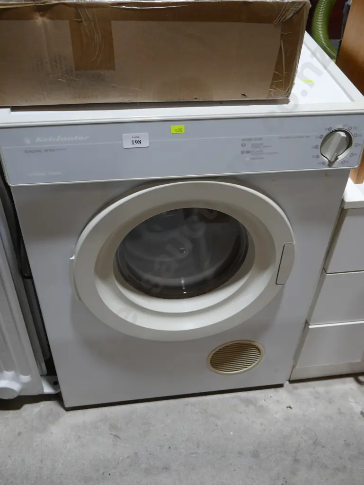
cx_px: 182
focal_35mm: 36
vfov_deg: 51.3
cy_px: 242
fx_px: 504
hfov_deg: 39.7
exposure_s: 1/60
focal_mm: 18
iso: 200
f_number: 4
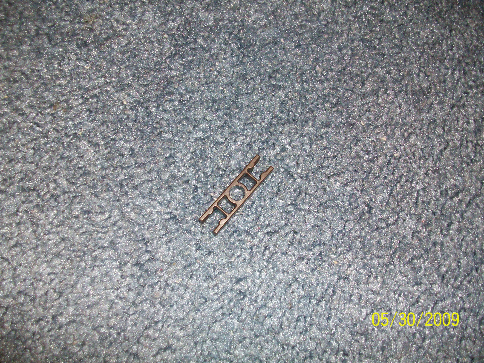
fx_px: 475
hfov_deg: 54.0
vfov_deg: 41.8
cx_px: 242
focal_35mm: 34
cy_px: 182
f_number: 2.8
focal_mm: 5.7
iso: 160
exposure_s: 1/60
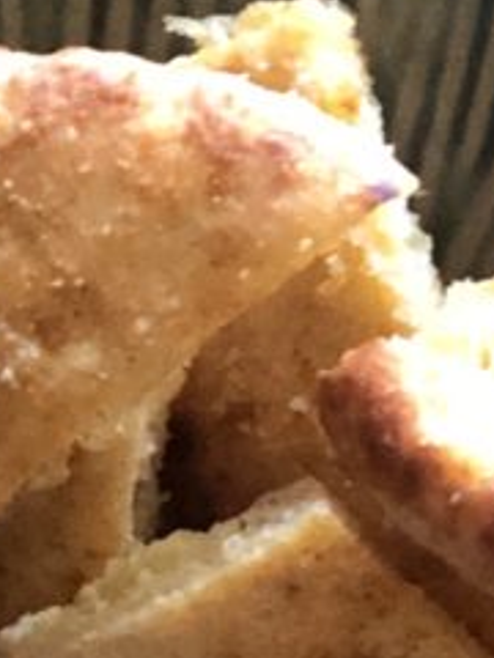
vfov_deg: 5.7
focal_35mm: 342
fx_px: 6508
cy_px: 1028
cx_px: 919
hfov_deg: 4.3
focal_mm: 6.6
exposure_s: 1/30
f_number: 2.8
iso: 500
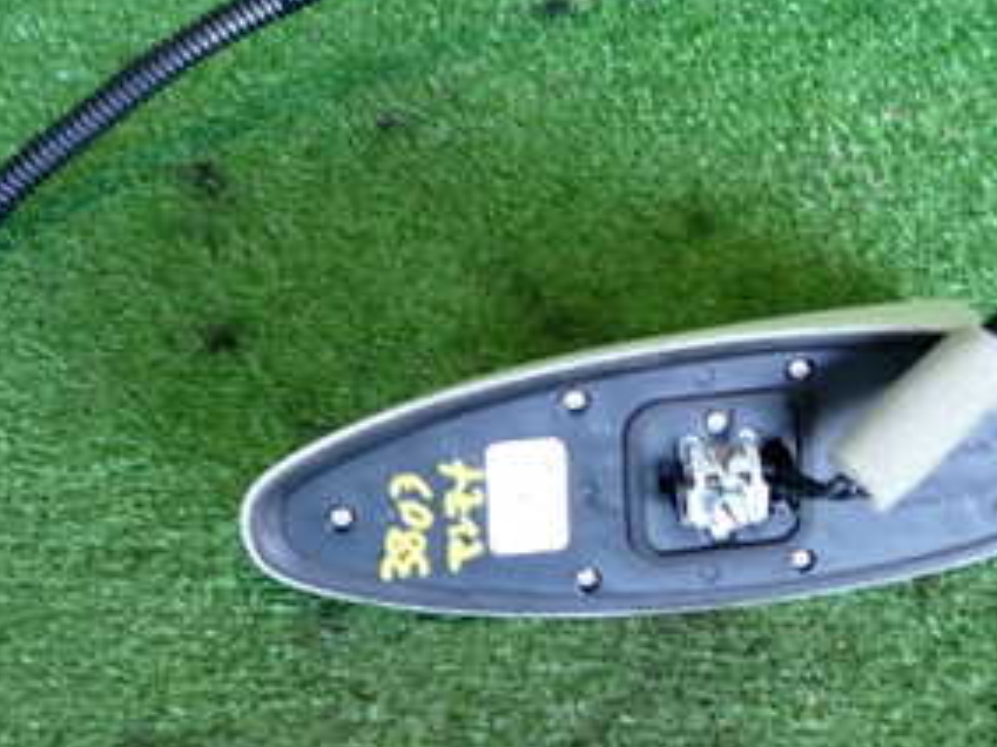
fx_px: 1526
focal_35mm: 53
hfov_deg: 36.1
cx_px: 588
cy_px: 271
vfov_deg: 27.4
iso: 200
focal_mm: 4.5
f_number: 2
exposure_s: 1/30
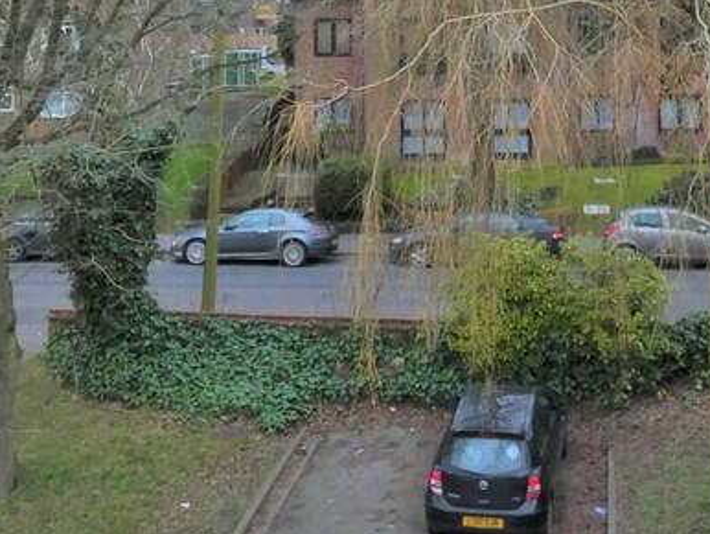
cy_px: -33
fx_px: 1088
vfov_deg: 25.8
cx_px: 497
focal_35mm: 53
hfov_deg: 35.6
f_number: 2.8
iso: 200
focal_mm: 3.6
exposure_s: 1/60
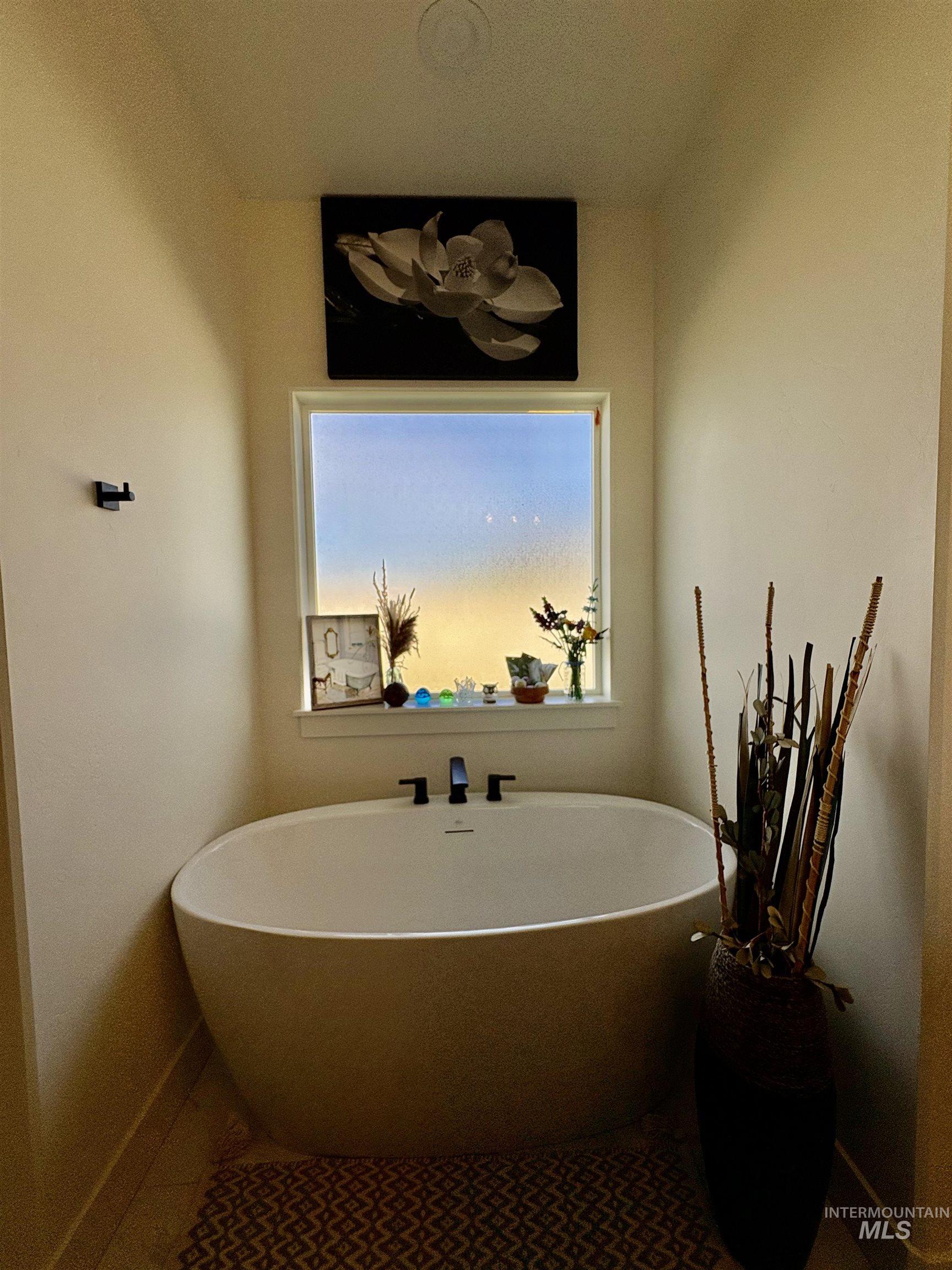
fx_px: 513
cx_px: 476
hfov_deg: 85.7
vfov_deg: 102.1
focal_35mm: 14
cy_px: 635
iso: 40
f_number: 2.2
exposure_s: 1/713
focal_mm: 2.22
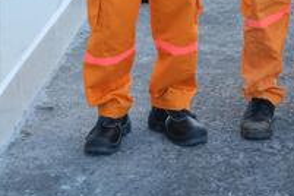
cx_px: 350
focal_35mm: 139
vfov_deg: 9.4
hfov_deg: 14.3
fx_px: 1135
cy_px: -146
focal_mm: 23.5
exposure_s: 1/280
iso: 320
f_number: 4
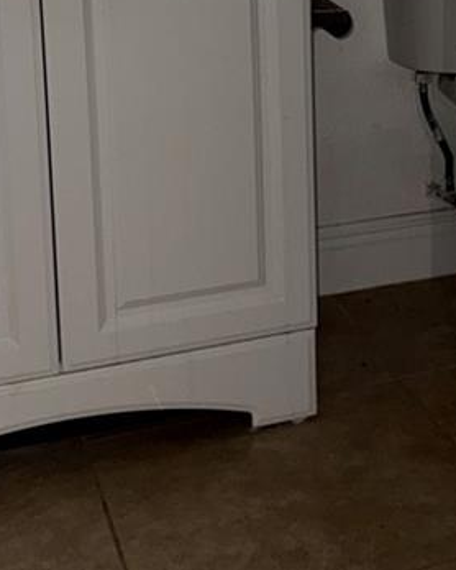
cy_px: -10
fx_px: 1365
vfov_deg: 22.6
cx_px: 458
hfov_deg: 18.5
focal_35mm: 81
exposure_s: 1/19
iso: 100
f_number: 1.78
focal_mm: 6.76
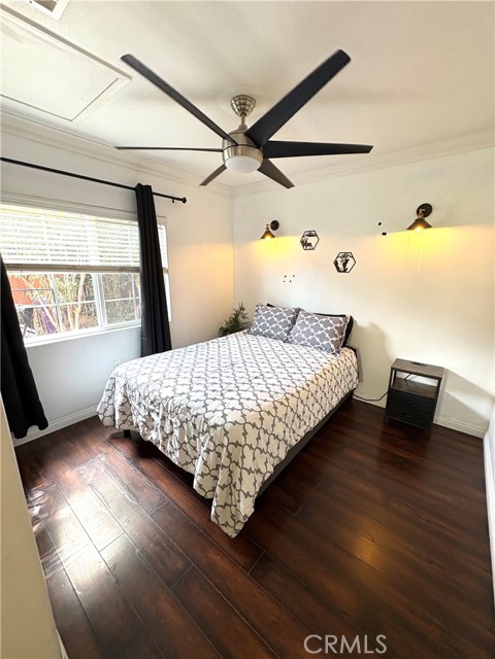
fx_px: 267
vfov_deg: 102.1
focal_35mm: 14
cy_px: 330
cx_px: 248
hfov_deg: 85.7
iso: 160
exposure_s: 1/60
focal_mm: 2.22
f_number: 2.2
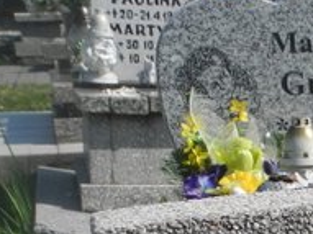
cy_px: 373
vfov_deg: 10.6
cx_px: 595
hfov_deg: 13.1
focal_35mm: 134
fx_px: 1211
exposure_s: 1/800
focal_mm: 6.8
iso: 100
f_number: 4.5
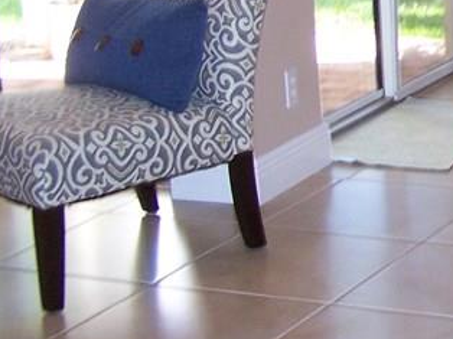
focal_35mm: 124
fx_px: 1621
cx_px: 681
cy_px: -40
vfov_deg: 11.7
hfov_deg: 14.8
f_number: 2.8
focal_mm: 6.3
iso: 140
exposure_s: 1/60
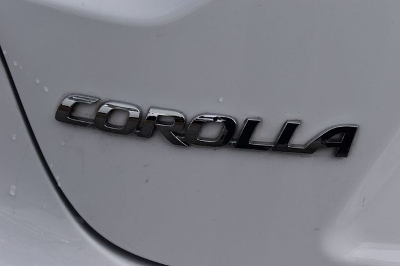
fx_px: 916
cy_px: 133
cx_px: 200
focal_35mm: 82
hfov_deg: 24.6
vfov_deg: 16.5
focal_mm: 55
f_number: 11
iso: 360
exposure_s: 1/500
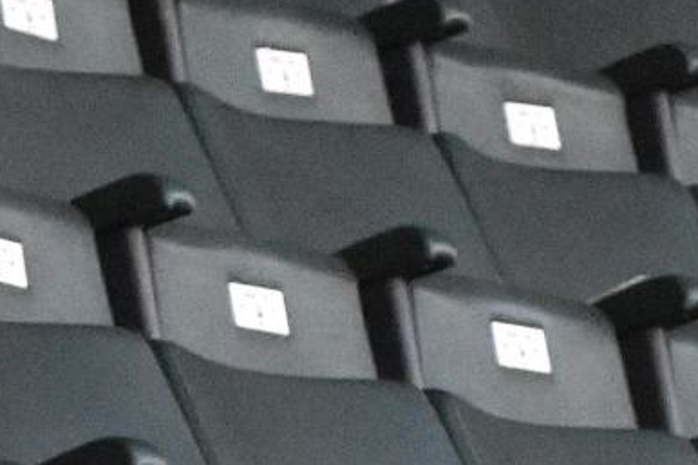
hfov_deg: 2.5
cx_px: 544
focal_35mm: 821
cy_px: 1107
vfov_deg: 1.7
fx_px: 15911
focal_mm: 110
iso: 2800
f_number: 4.5
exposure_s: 1/1000
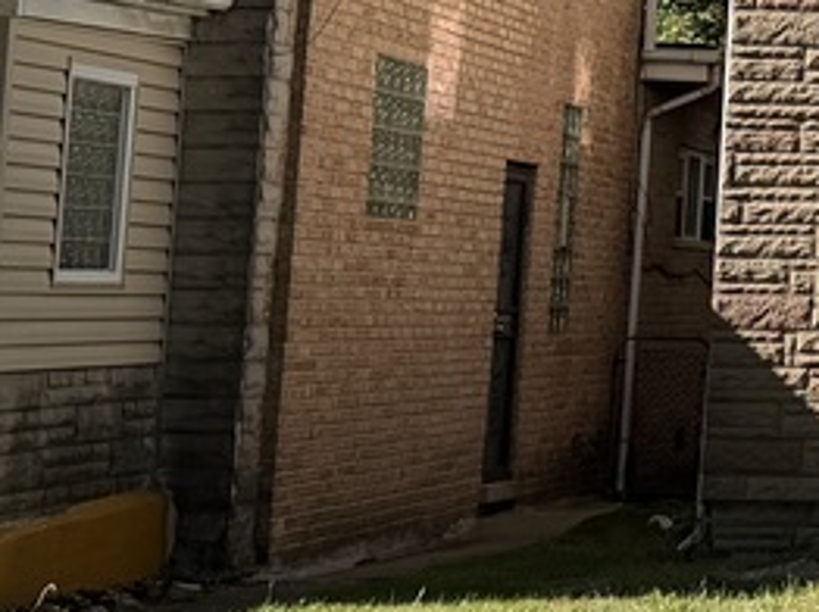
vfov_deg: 11.0
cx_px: 1597
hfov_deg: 13.1
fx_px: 3120
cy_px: -144
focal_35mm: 132
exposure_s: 1/3279
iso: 80
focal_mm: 6.76
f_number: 1.78
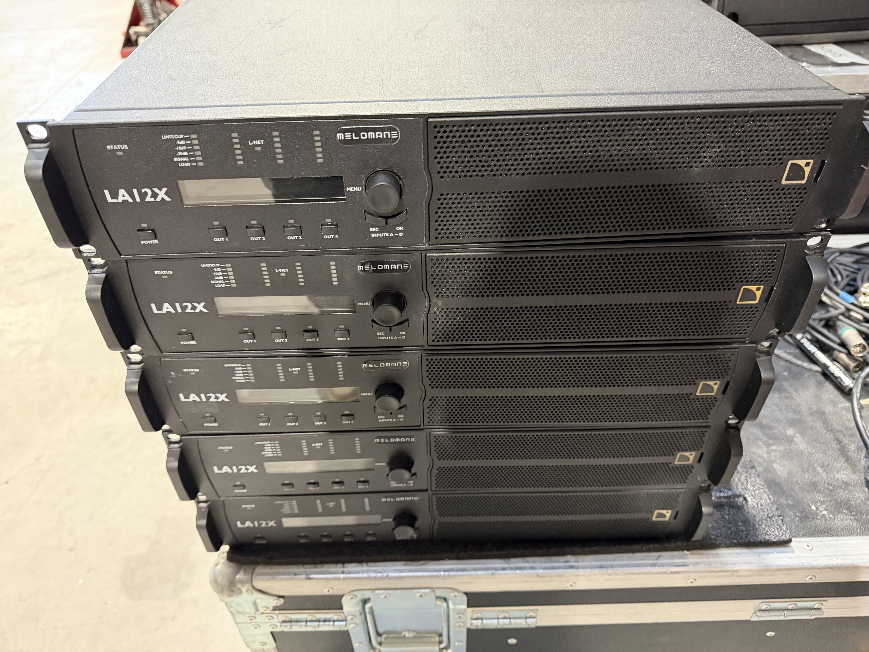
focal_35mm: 24
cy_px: 326
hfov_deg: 71.6
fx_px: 602
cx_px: 434
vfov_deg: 56.8
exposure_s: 1/45
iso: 800
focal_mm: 6.76
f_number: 1.78
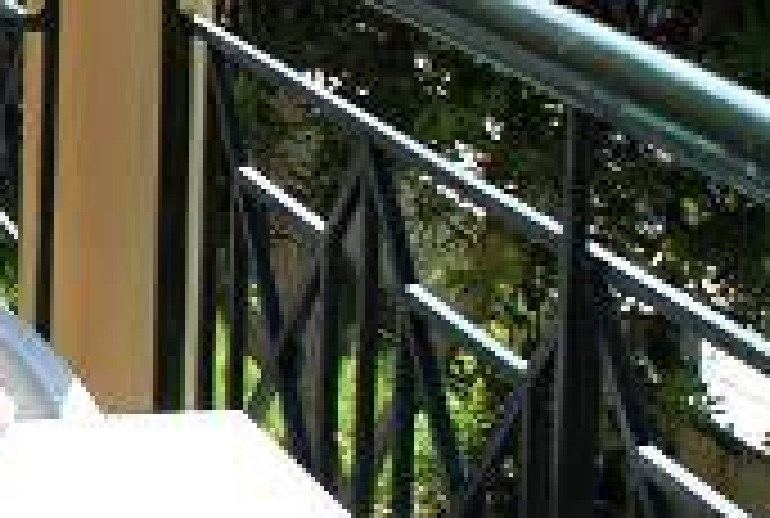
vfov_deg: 8.2
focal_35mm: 168
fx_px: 3603
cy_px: -25
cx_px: -630
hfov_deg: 11.3
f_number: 7.1
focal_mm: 24
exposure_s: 1/200
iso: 100
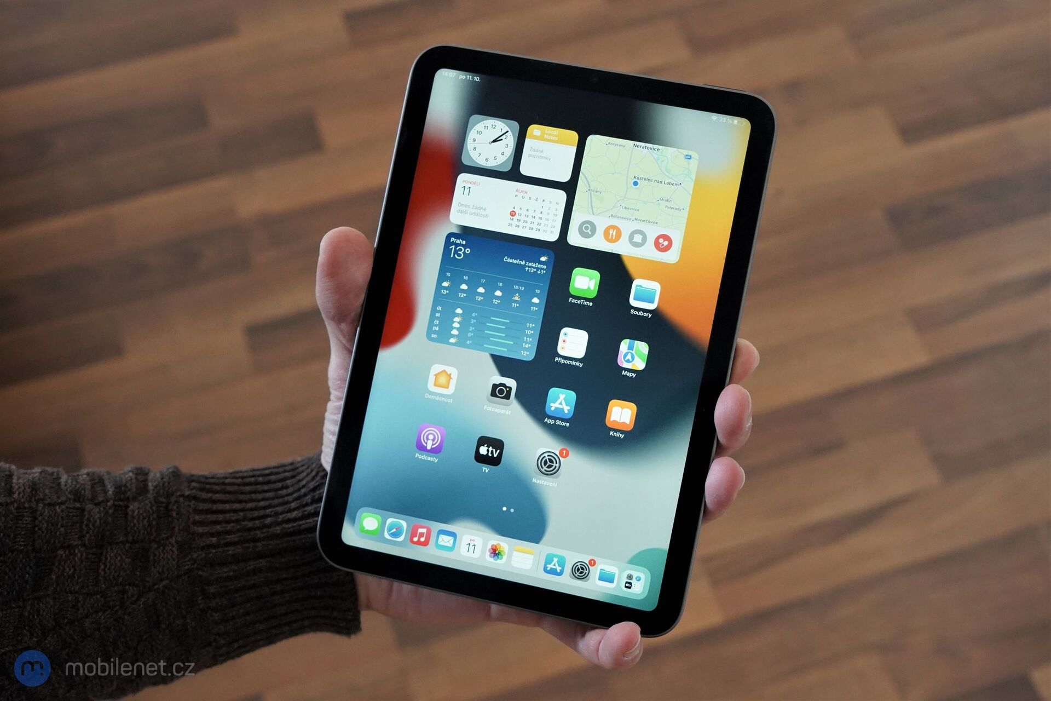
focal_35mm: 38
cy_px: 350
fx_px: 1109
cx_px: 526
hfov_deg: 50.7
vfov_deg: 35.1
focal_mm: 38
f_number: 6.3
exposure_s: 1/160
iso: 4000
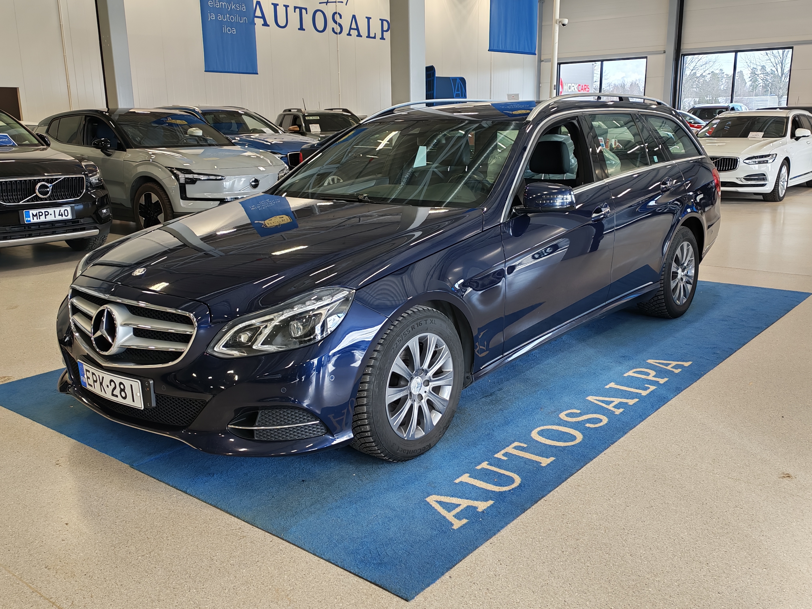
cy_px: 304
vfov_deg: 41.8
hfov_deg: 54.0
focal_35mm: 34
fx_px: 798
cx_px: 406
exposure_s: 1/100
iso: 100
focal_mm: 6.12
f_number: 1.9
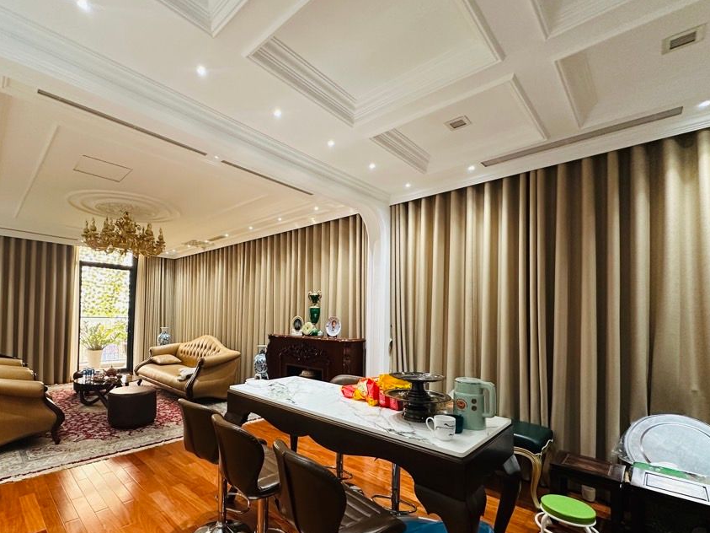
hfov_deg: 90.2
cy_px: 309
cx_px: 295
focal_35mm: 17
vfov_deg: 74.2
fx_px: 349
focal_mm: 2.22
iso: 400
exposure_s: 1/50
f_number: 2.2
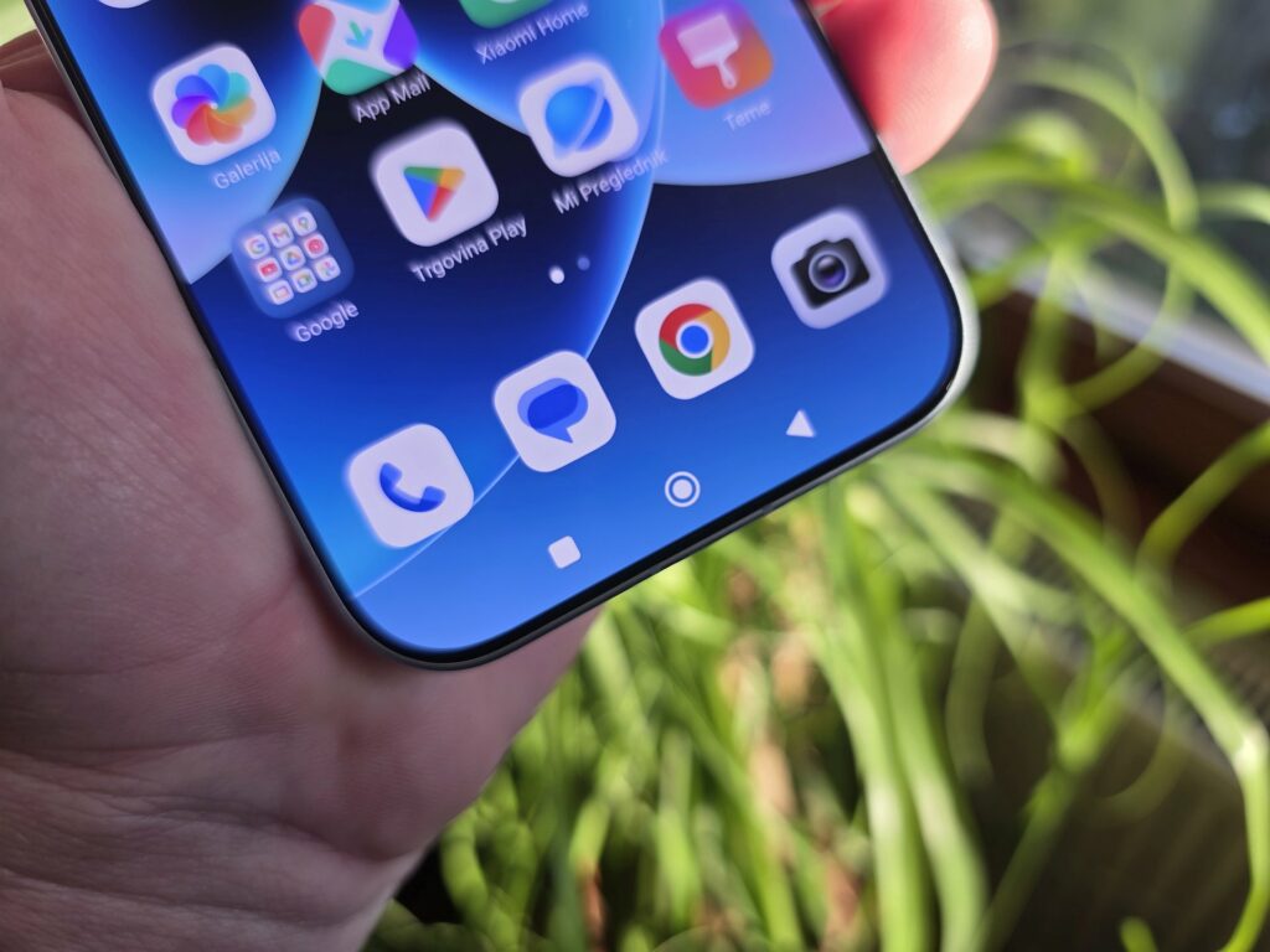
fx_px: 844
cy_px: 476
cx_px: 635
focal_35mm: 23
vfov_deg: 58.9
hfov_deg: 73.9
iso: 20
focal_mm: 6.3
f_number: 1.7
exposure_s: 1/120
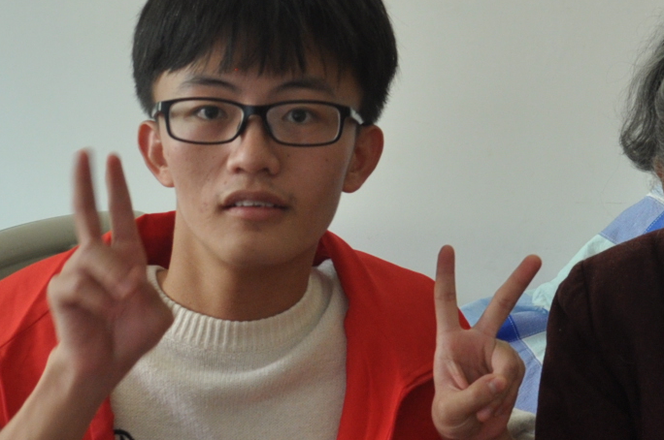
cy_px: 251
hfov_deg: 21.0
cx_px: 667
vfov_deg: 14.5
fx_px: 1731
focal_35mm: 94
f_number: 3.8
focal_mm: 20
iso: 500
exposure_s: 1/30
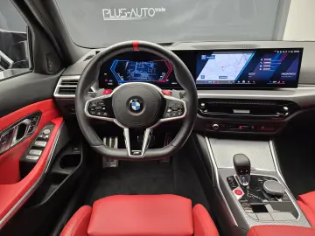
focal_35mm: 23
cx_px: 158
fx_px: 209
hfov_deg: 73.9
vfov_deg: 58.9
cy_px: 118
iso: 200
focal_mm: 6.3
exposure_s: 1/54.9
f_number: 1.7
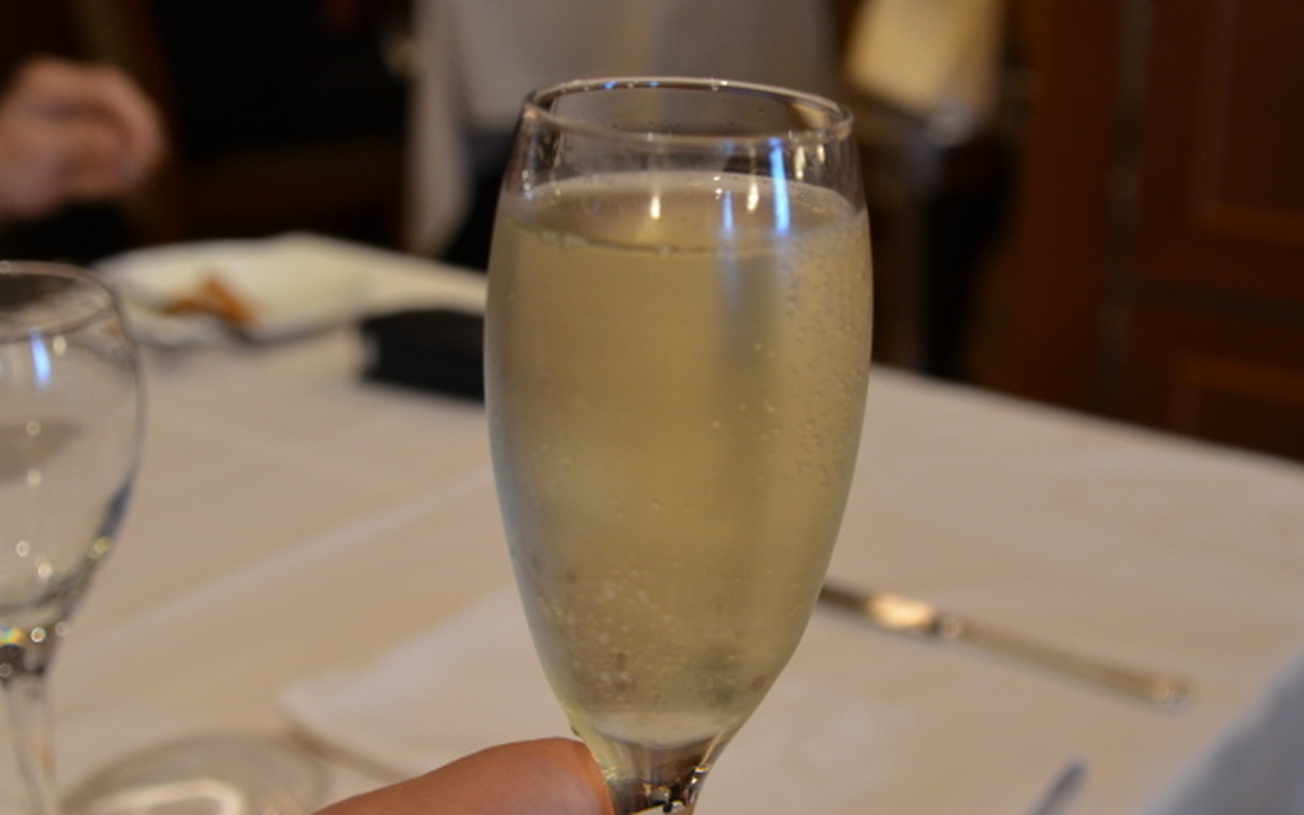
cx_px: 787
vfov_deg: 24.8
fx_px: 1848
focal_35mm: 52
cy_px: 452
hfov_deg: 38.7
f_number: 3.8
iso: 900
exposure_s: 1/30
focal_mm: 26
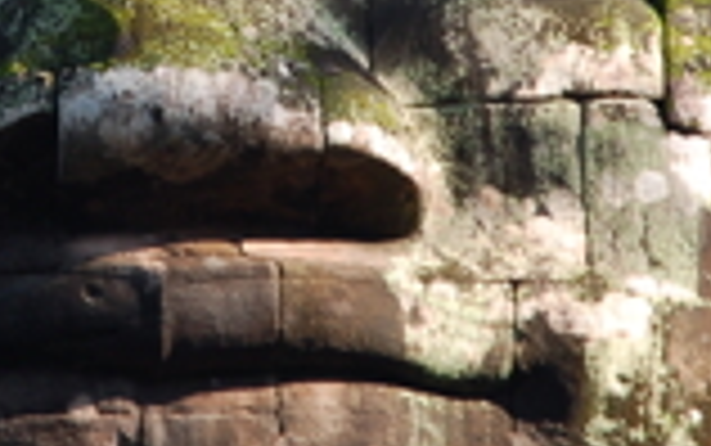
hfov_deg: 2.9
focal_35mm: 717
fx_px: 13899
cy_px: -32
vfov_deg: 1.8
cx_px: 148
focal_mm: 135
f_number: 6.3
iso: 200
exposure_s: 1/80
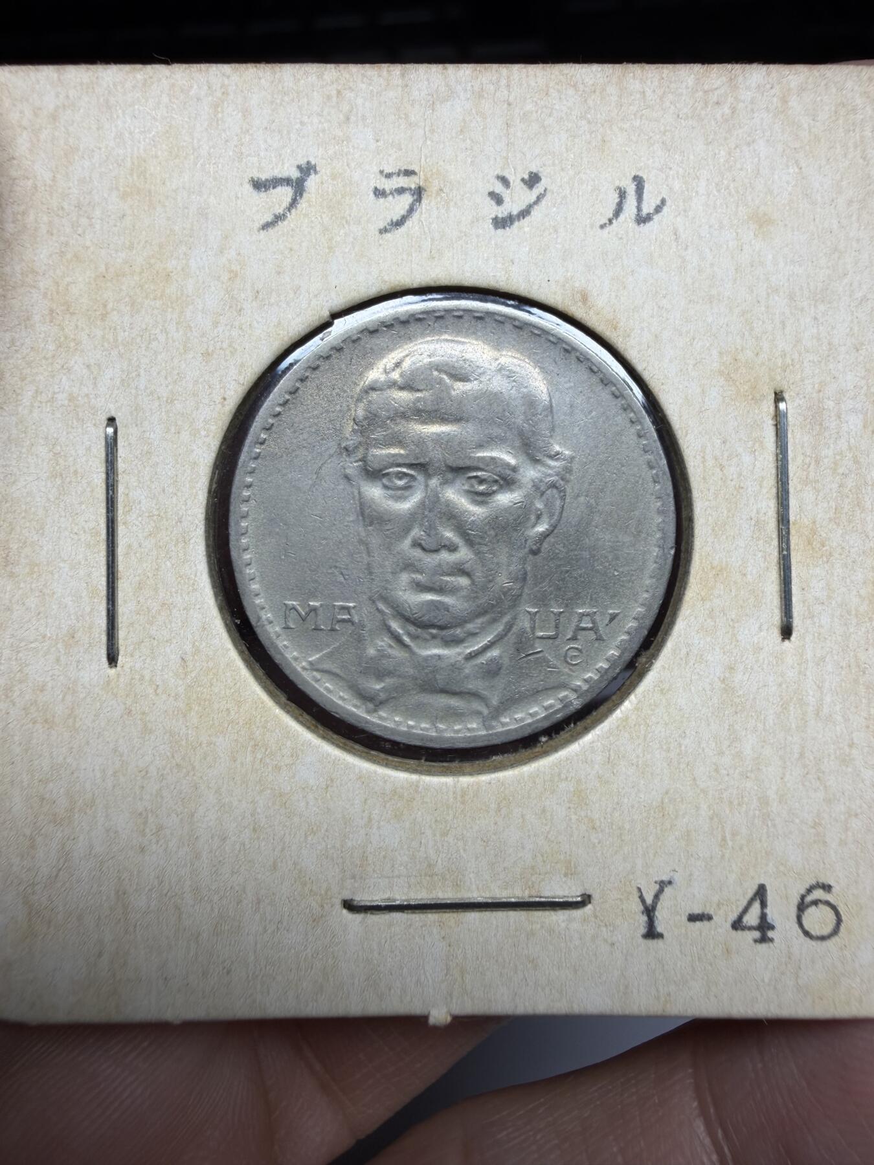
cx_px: 437
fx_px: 875
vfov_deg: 67.3
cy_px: 582
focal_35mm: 26
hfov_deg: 53.1
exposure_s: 1/200
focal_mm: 2.22
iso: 40
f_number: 2.2
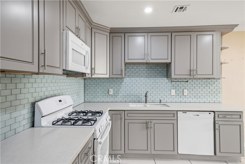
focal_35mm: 19
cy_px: 82
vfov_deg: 64.6
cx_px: 122
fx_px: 129
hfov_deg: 86.9
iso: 400
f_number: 8
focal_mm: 12.6
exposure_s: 1/2
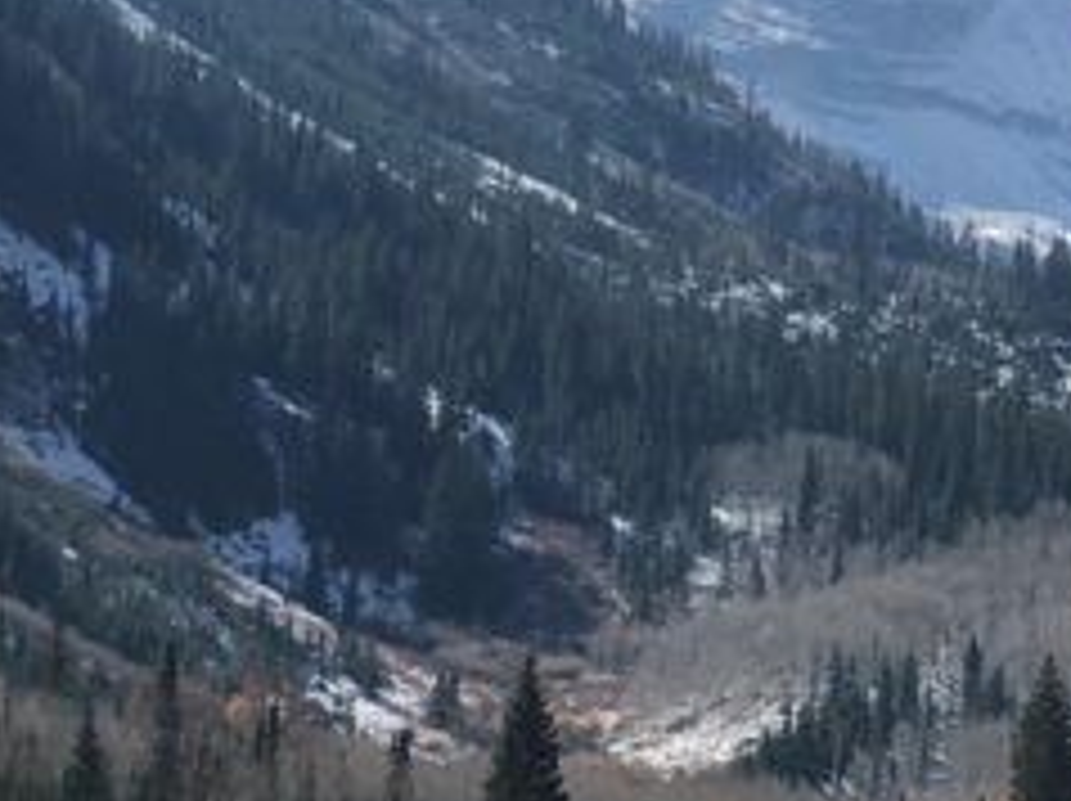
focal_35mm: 224
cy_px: 410
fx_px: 6923
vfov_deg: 6.6
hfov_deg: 8.4
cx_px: 2146
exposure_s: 1/952
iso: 16
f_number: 2.4
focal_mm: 6
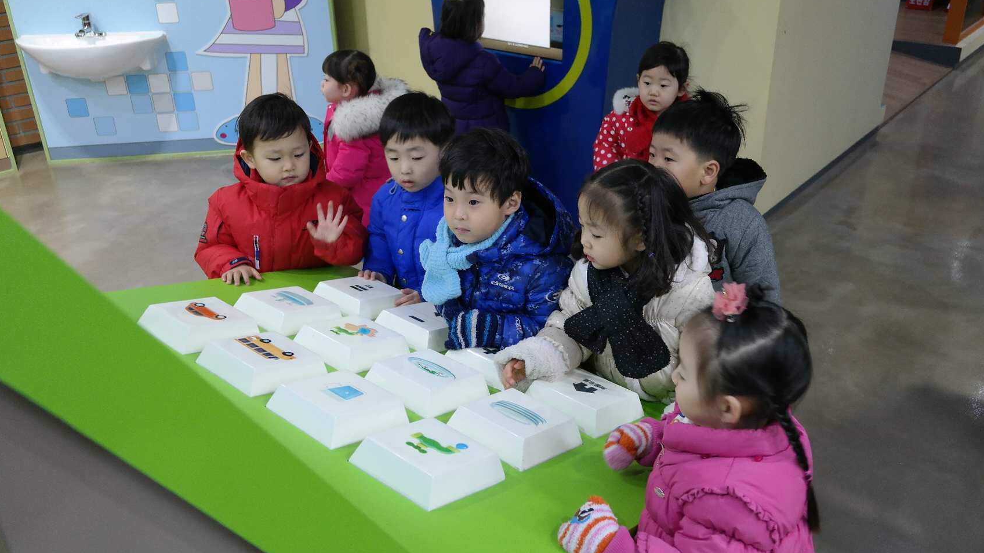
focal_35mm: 32
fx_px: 835
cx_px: 498
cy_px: 262
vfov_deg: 36.7
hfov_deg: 61.0
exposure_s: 1/40
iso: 800
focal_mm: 20
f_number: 3.5
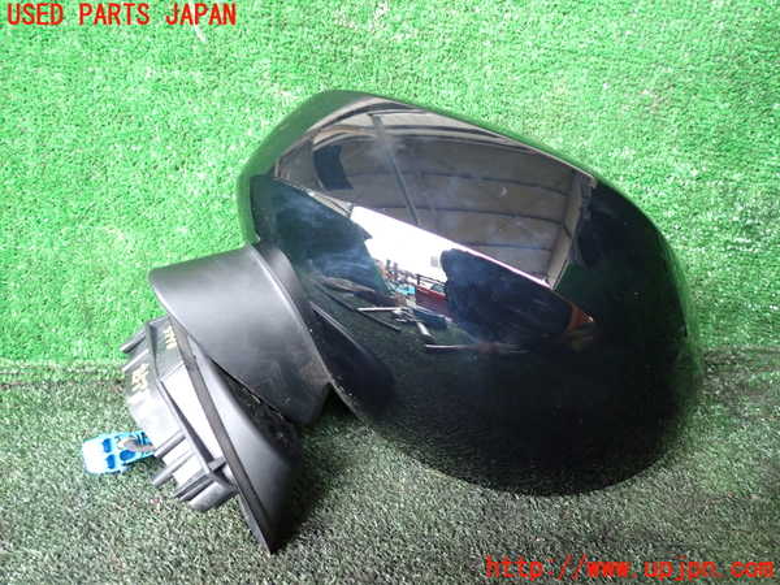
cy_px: 292
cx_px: 390
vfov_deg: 46.8
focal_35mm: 30
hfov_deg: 60.0
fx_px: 676
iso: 400
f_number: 2.3
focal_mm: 5.4
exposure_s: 1/30
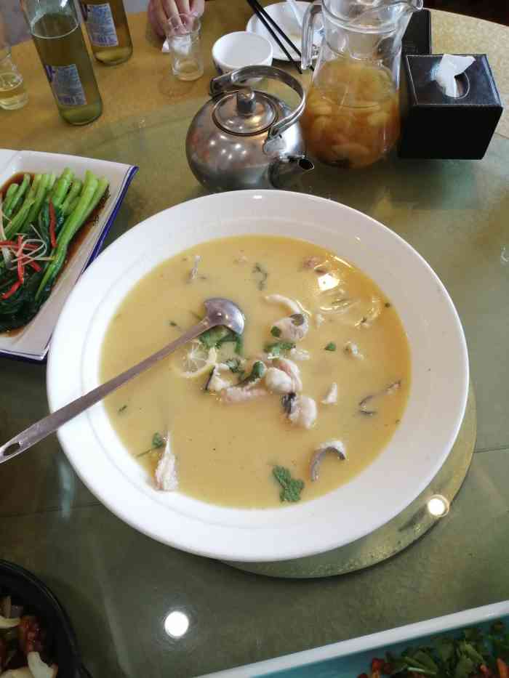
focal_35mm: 26
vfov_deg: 67.3
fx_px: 510
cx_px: 254
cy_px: 339
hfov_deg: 53.1
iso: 160
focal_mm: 3.62
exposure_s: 1/33.3
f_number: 1.8
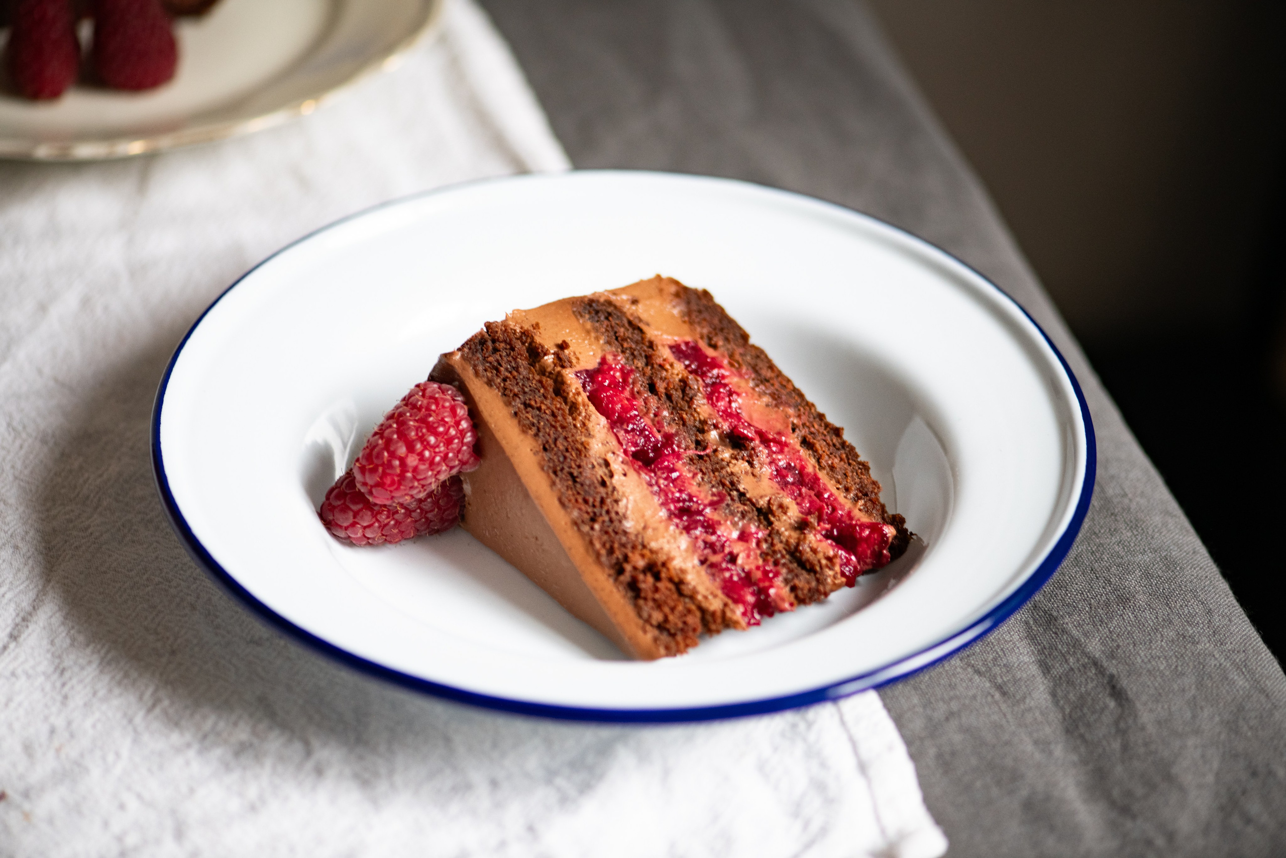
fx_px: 3751
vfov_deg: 13.0
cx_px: 643
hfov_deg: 19.5
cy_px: 429
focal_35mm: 105
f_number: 3
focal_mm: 105
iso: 640
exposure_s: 1/20
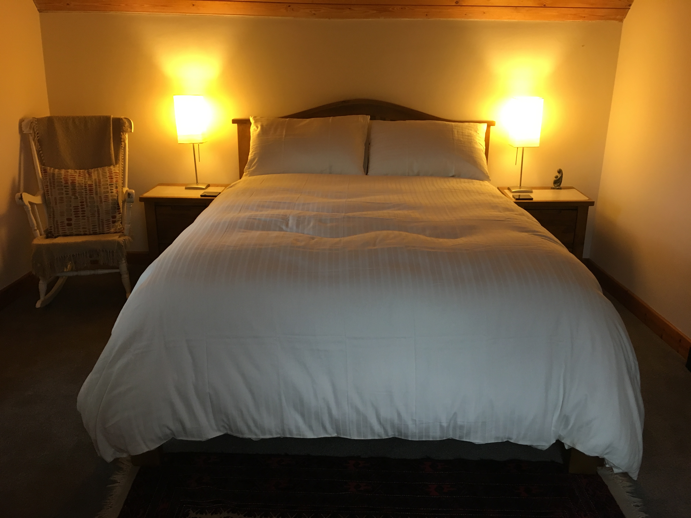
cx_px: 346
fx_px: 579
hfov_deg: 61.7
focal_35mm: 29
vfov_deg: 48.2
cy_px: 259
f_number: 2.2
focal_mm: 4.15
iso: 125
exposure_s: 1/33
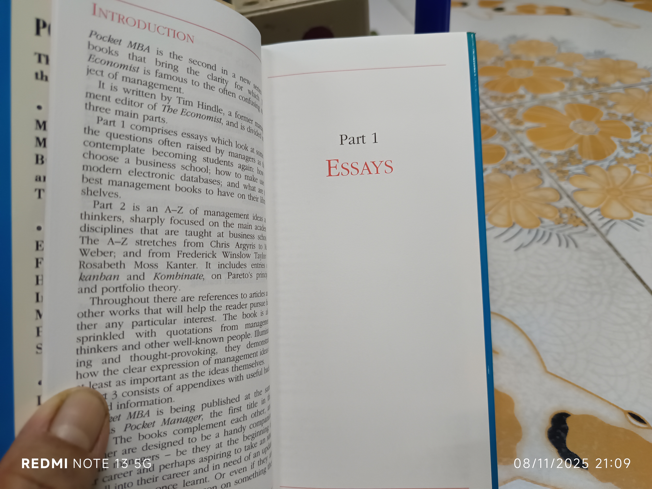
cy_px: 244
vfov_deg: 56.8
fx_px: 452
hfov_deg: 71.6
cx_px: 326
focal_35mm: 24
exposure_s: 1/50
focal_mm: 5.31
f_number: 1.7
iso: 1140
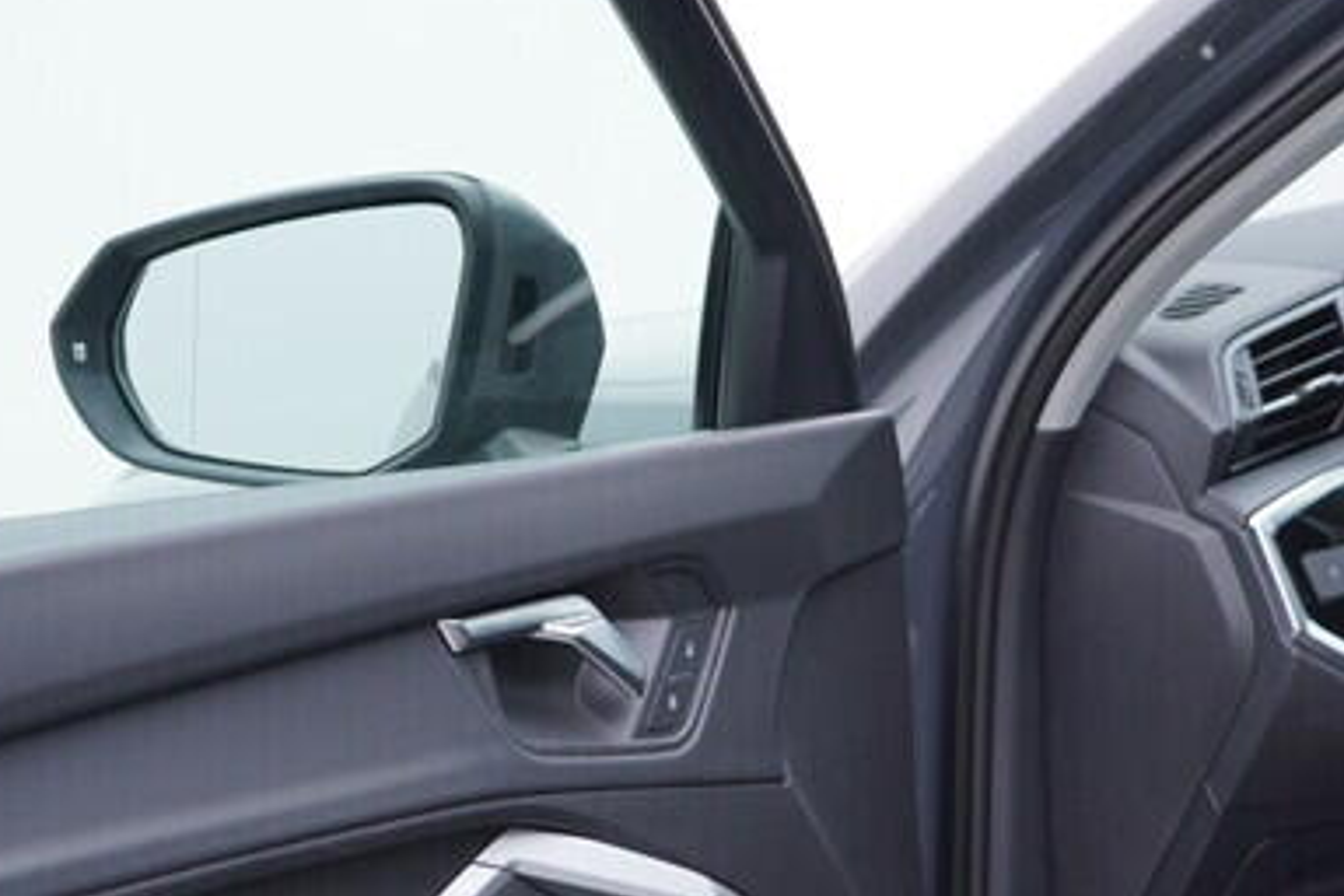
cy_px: 667
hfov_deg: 21.0
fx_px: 3584
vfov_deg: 14.2
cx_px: 1068
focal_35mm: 96
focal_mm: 24
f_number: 3.2
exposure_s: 1/50
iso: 125
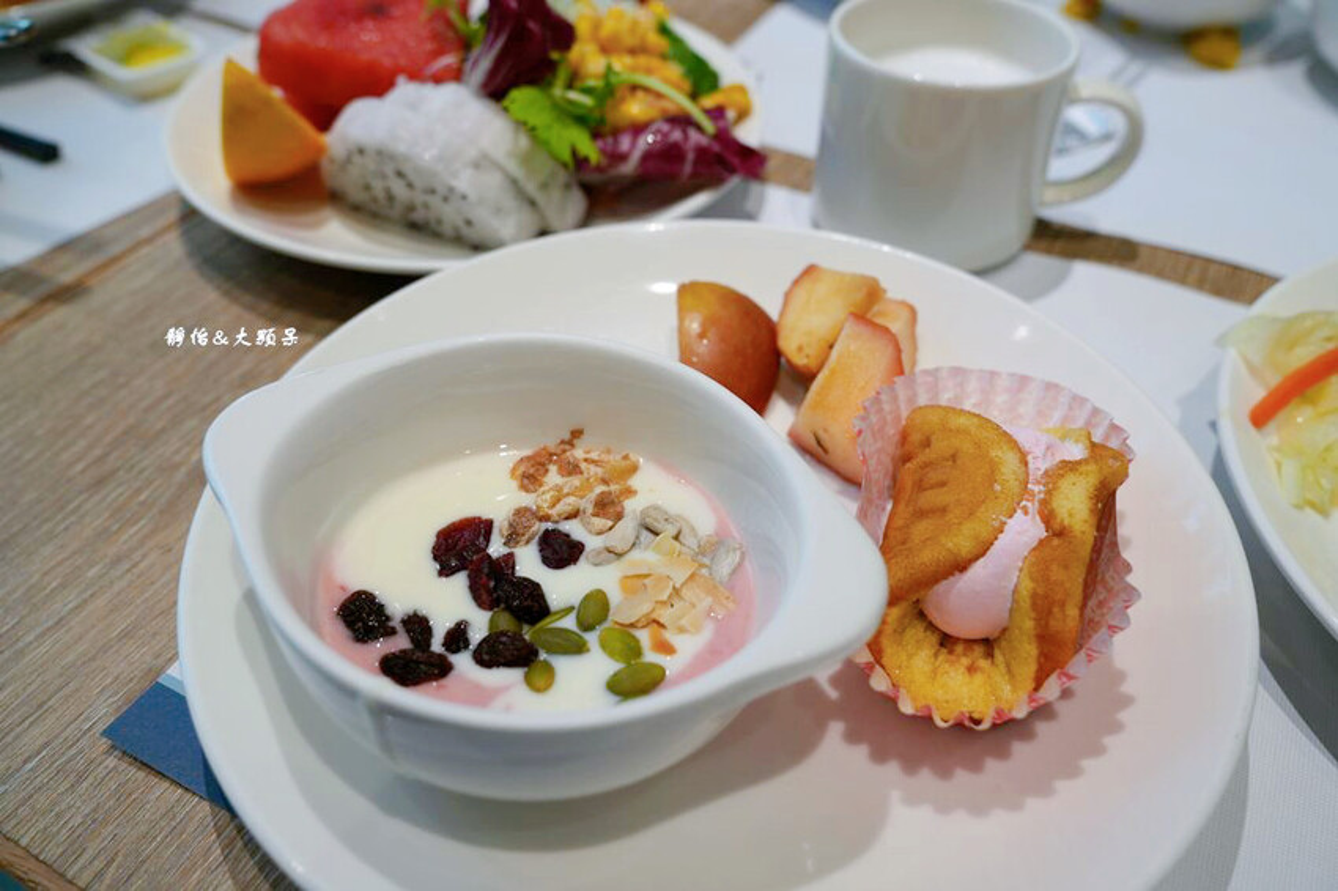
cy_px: 446
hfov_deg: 61.9
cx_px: 669
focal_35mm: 30
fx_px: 1115
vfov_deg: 43.6
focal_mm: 30
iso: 320
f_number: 5.6
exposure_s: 1/60
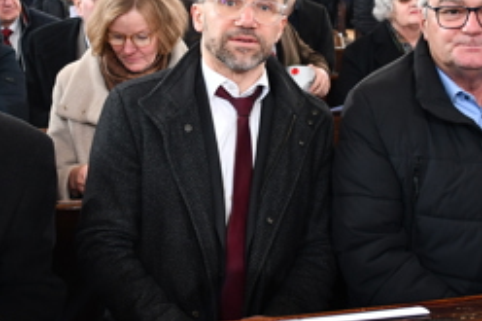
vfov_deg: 21.9
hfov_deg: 32.9
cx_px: 249
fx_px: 816
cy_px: 52
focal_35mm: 61
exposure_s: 1/125
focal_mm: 18
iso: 800
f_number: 3.5
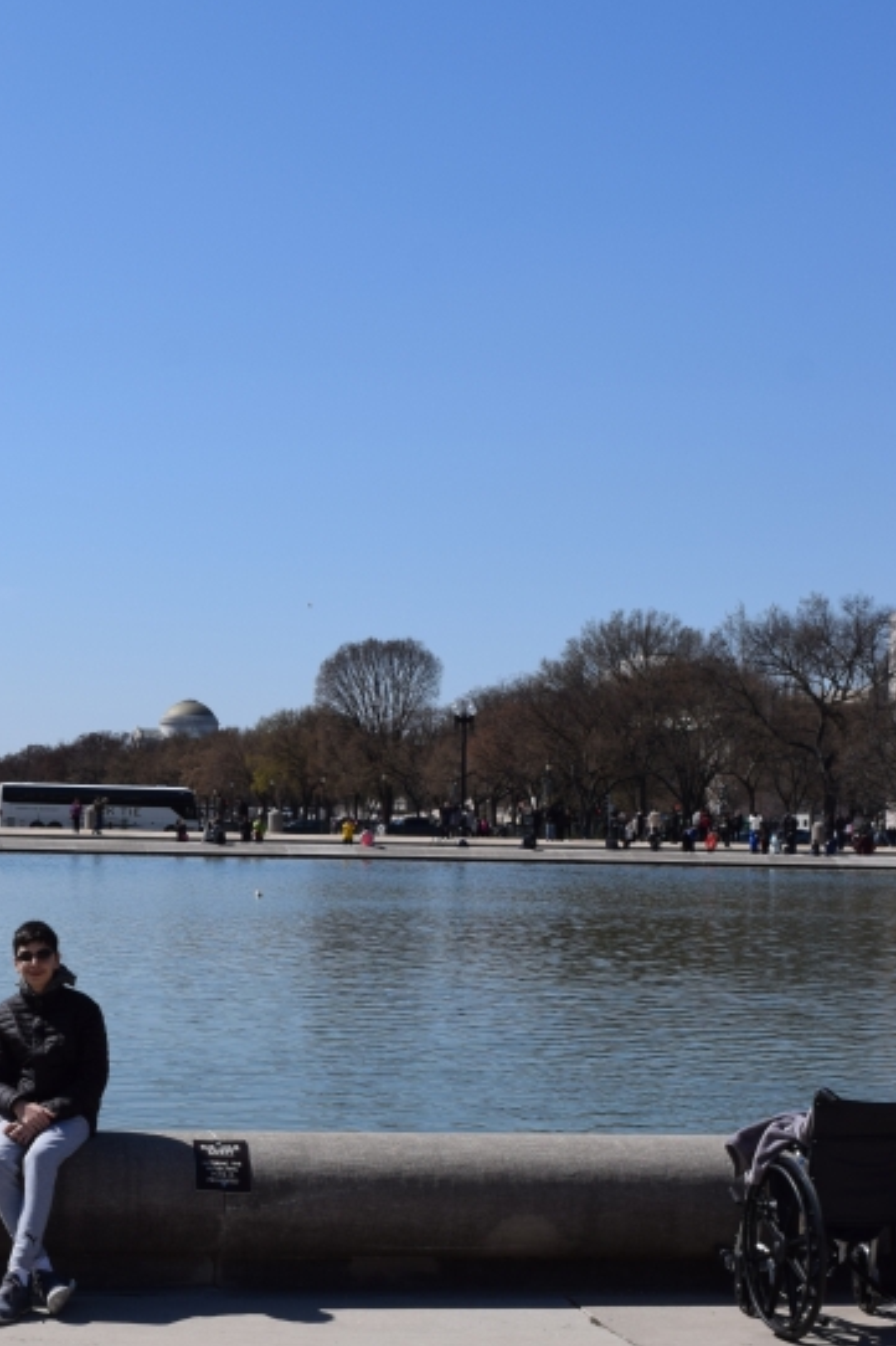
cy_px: 785
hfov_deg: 19.6
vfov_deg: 29.6
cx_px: 67
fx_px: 2540
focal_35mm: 68
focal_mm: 24
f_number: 11
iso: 200
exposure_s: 1/500
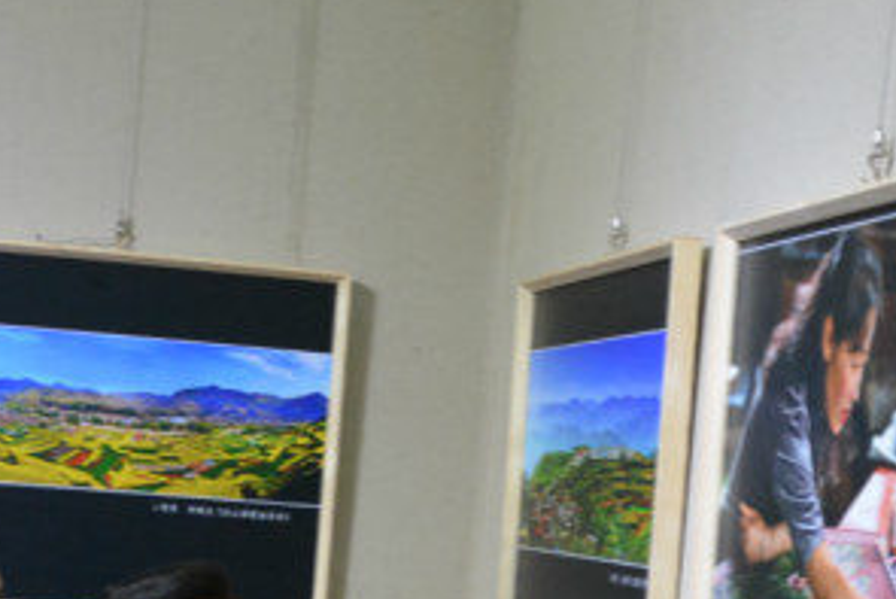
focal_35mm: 171
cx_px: 462
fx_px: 4249
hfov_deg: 12.0
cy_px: 783
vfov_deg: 8.0
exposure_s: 1/200
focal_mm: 35
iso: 1600
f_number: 4.5
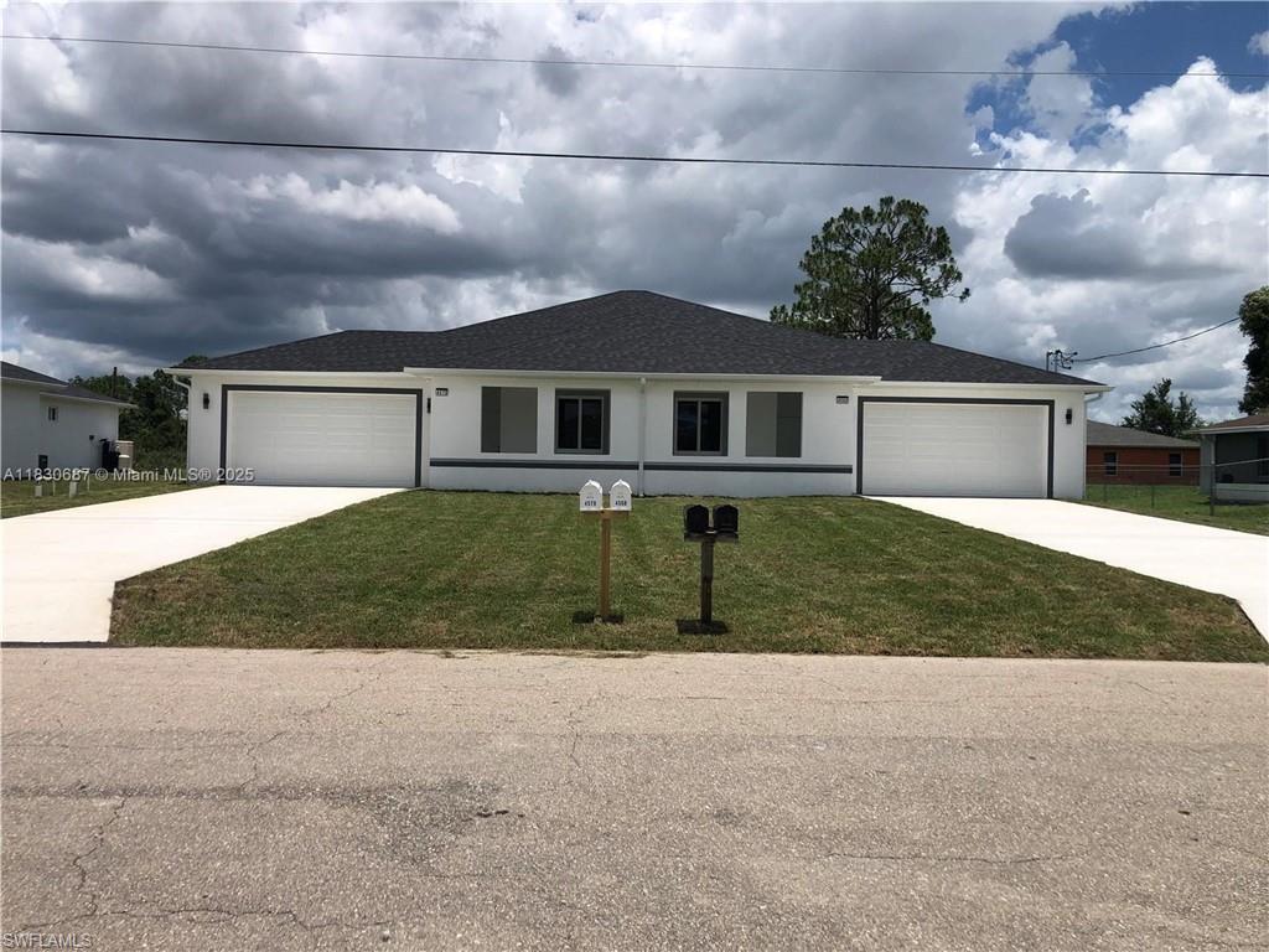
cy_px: 476
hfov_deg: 63.4
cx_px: 634
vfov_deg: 49.7
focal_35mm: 28
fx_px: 1026
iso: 25
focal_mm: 3.99
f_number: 1.8
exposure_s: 1/4367
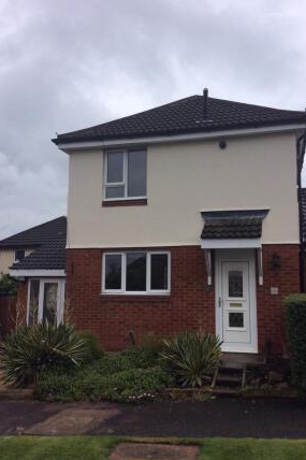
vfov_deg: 54.5
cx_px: 164
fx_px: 447
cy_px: 234
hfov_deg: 37.8
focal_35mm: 35
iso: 32
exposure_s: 1/2604
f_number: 2.4
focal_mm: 3.3
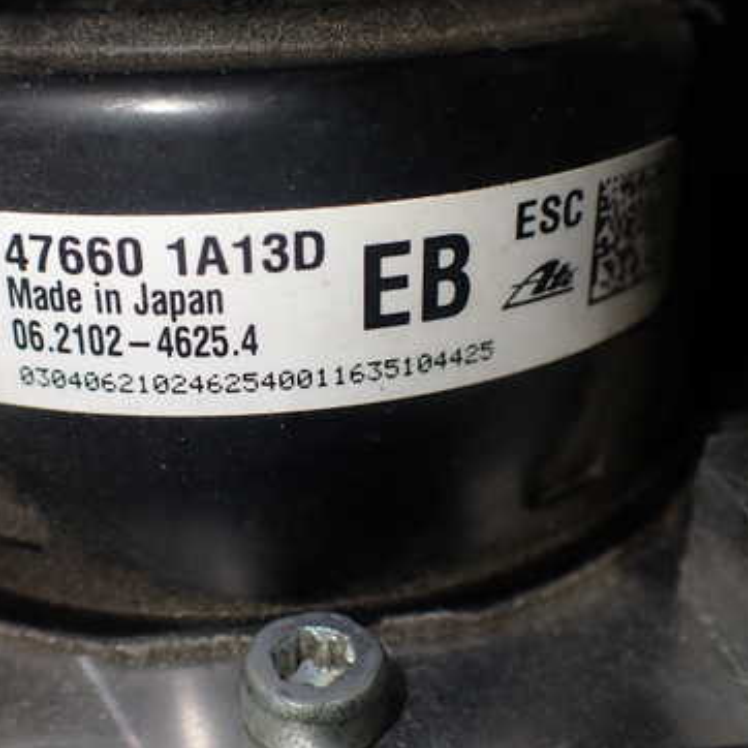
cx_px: 273
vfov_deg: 38.3
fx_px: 1076
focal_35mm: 44
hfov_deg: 38.1
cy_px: 341
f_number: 2.3
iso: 160
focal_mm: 5.4
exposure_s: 1/125
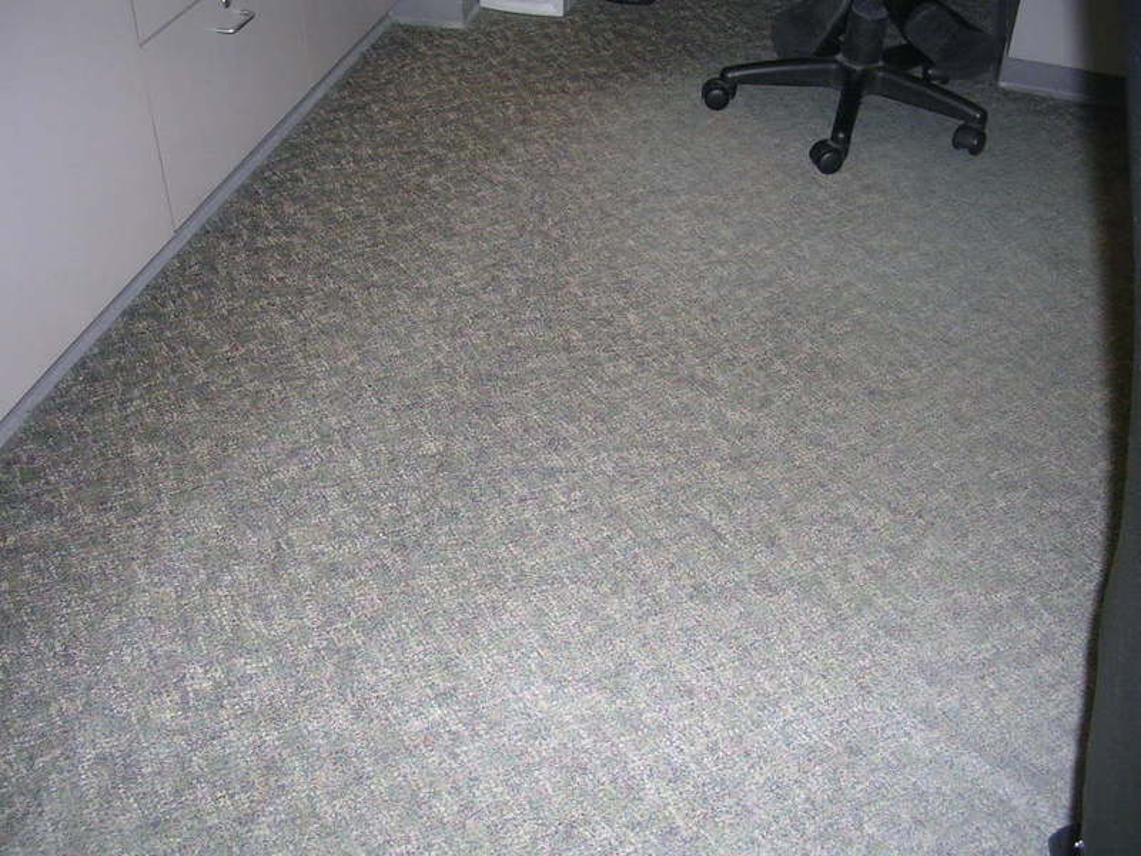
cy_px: 428
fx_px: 1253
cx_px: 570
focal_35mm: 38
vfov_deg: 37.7
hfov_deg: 49.0
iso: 106
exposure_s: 1/60.1
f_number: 2.8
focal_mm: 5.8
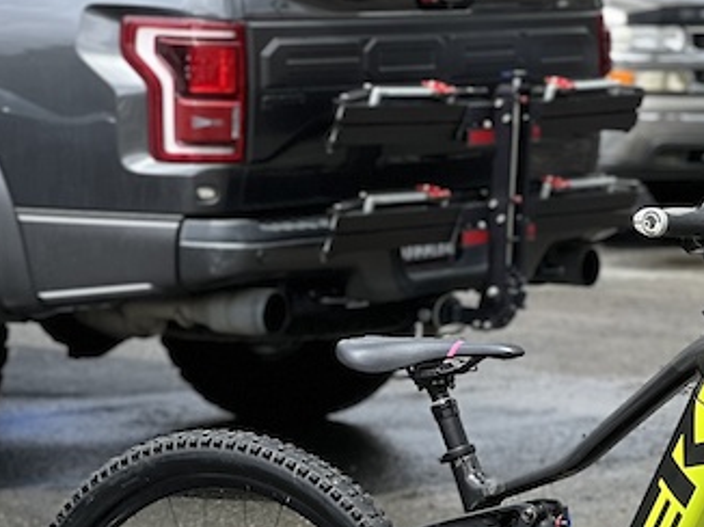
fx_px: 3841
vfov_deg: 7.8
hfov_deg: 10.4
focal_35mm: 189
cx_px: 611
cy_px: 633
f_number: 2.8
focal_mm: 9
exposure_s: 1/212
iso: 25
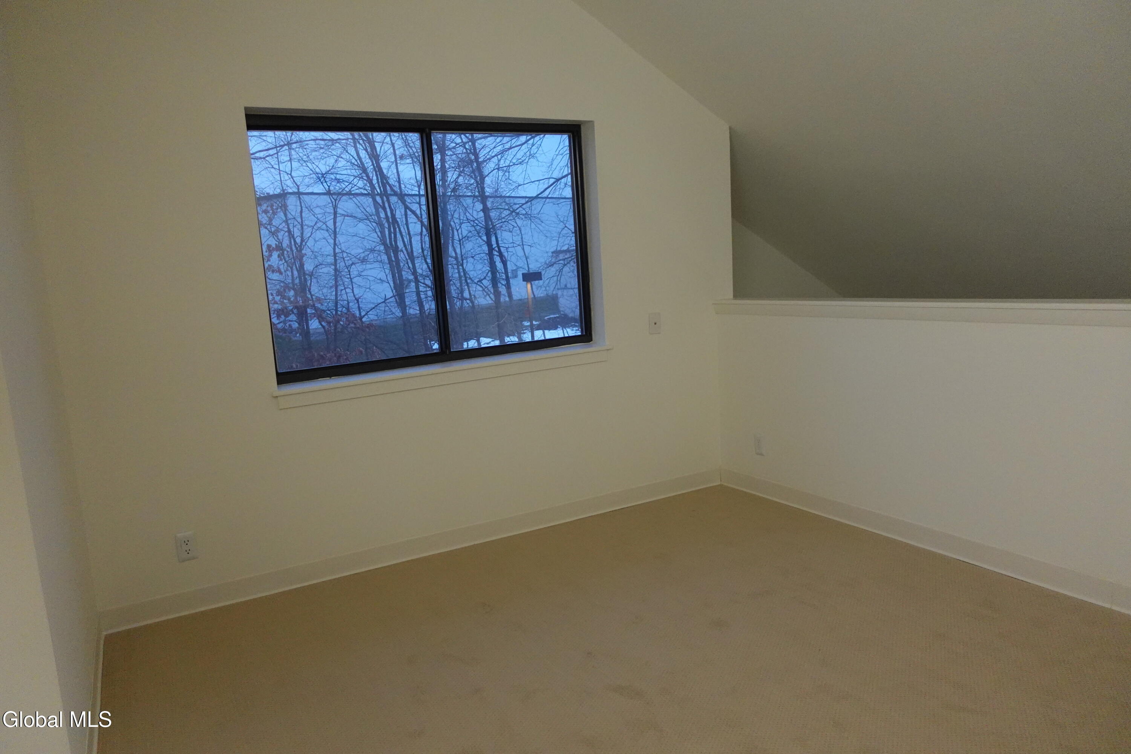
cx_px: 566
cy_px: 377
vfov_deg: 53.1
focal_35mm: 24
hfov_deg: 73.7
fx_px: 754
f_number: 1.8
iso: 1600
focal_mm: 9.4
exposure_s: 1/250
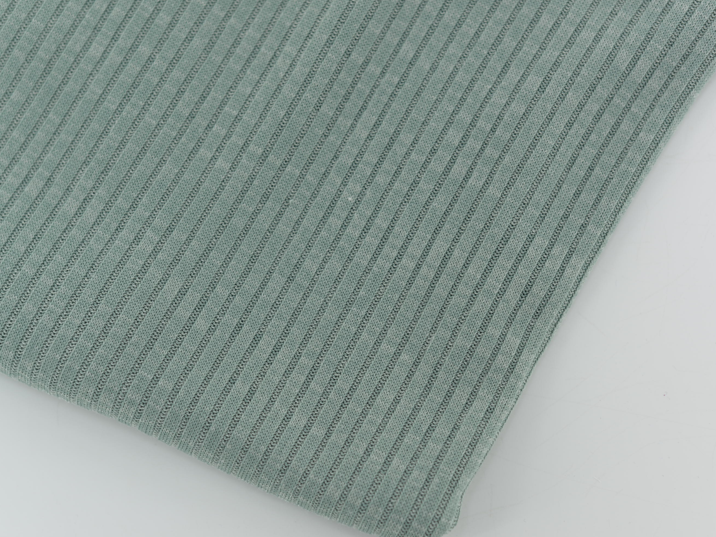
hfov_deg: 34.9
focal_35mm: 55
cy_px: 269
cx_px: 349
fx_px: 1138
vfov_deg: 26.6
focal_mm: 50
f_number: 3.5
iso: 100
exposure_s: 1/160
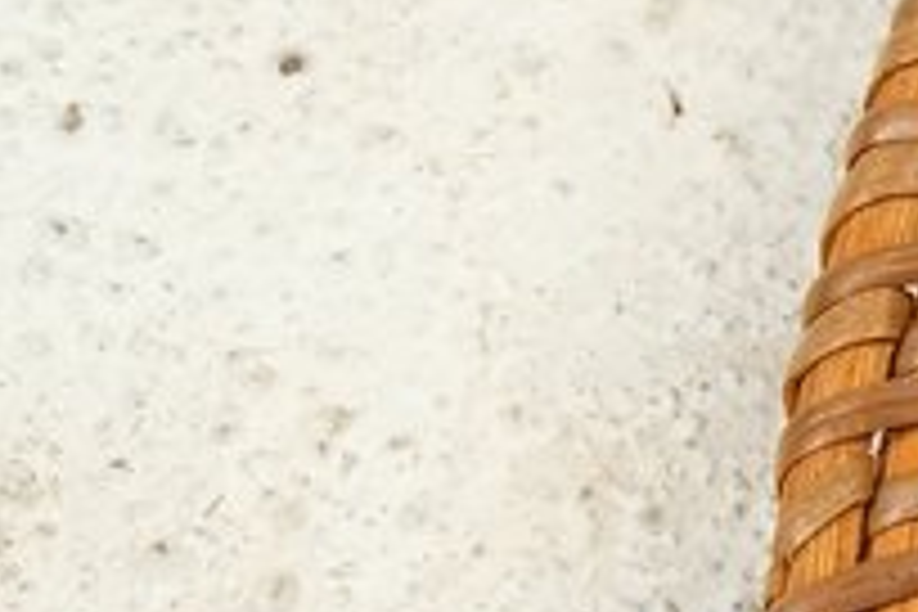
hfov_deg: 2.4
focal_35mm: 830
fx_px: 21163
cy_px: 700
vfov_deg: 1.7
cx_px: 3447
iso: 200
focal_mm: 70.5
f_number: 10
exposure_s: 1/125
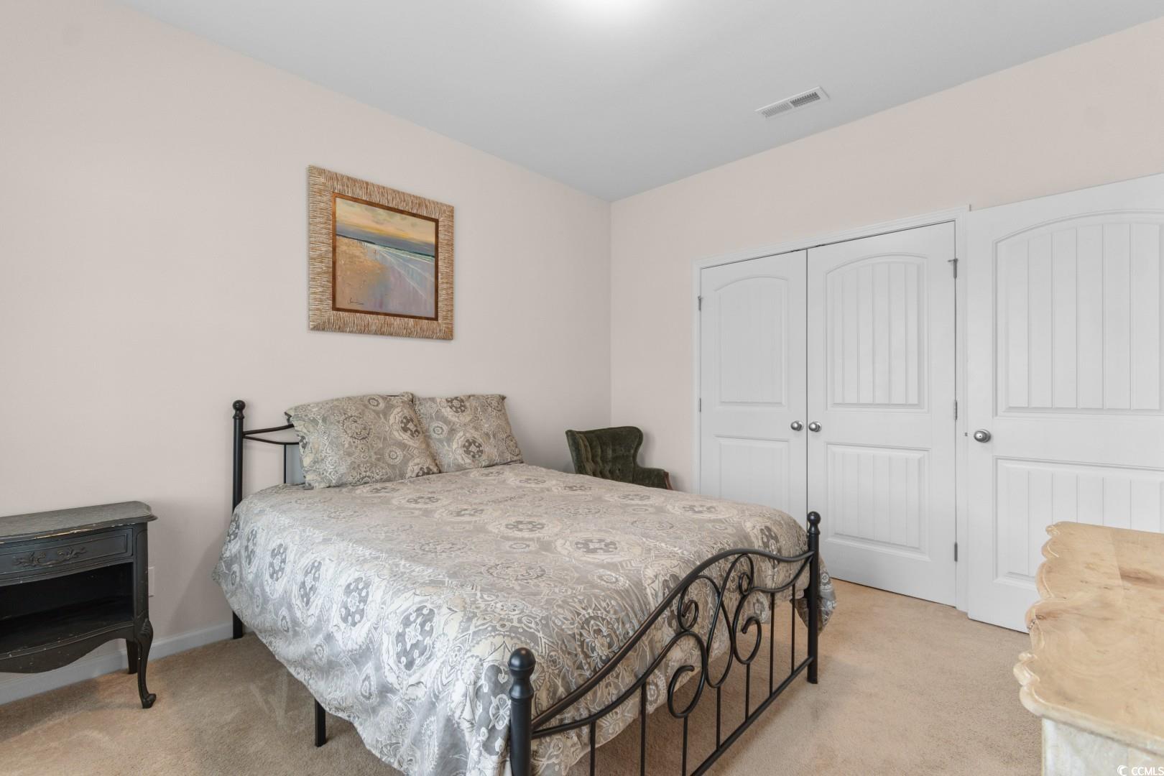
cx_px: 582
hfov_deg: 100.4
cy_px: 388
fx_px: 485
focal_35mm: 15
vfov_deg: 77.3
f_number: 4.5
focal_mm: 10
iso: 100
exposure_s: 1/3
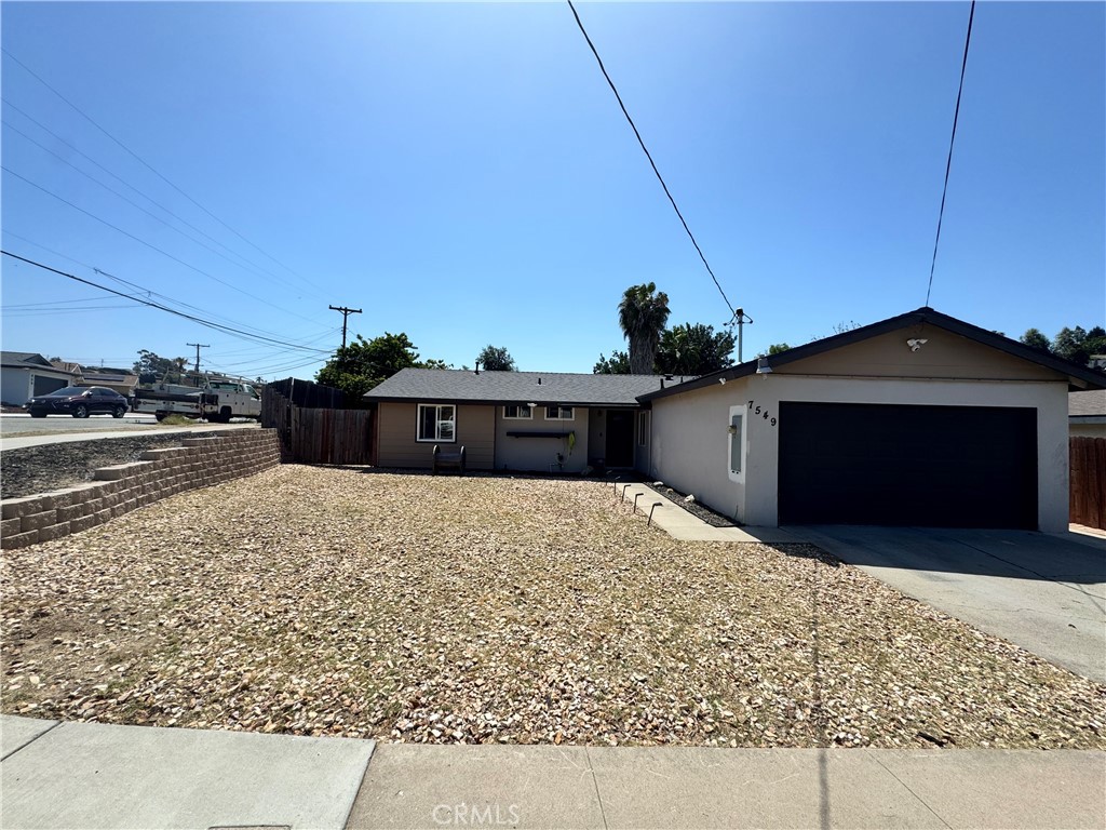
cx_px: 553
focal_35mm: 14
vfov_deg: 85.7
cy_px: 415
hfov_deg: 102.1
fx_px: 447
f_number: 2.2
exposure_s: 1/2415
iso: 50
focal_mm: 2.22
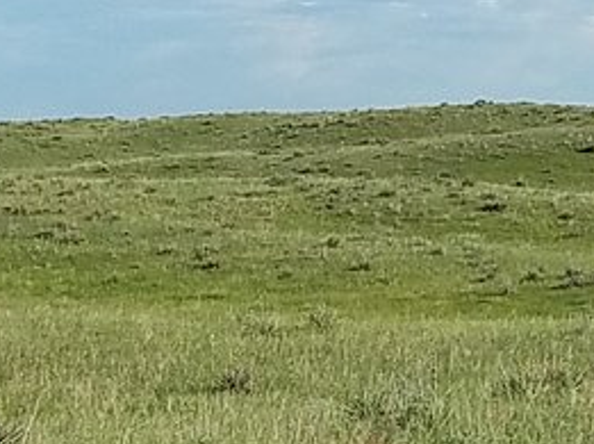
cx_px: 236
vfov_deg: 9.8
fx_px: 2588
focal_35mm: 151
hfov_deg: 13.1
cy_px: 340
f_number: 1.7
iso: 50
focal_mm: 4.2
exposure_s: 1/3248
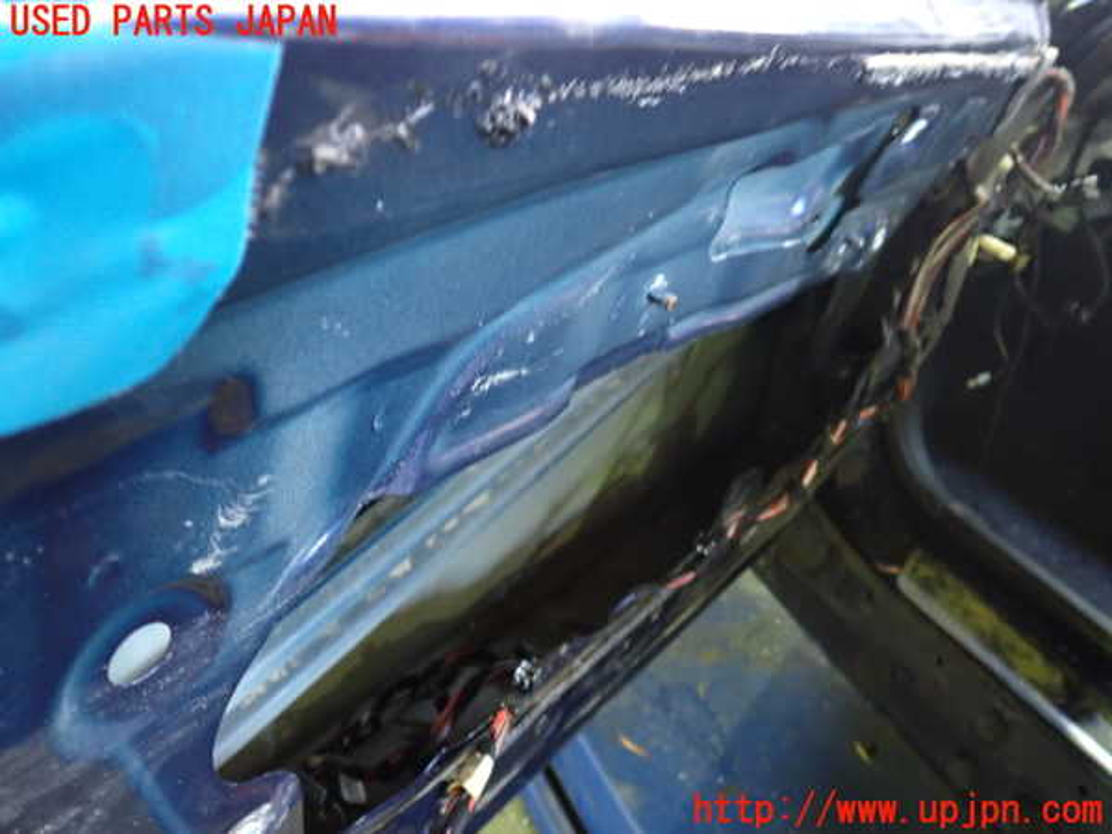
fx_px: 964
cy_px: 417
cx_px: 556
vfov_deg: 46.8
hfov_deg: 60.0
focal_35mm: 30
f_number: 2.3
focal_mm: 5.4
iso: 800
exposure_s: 1/15
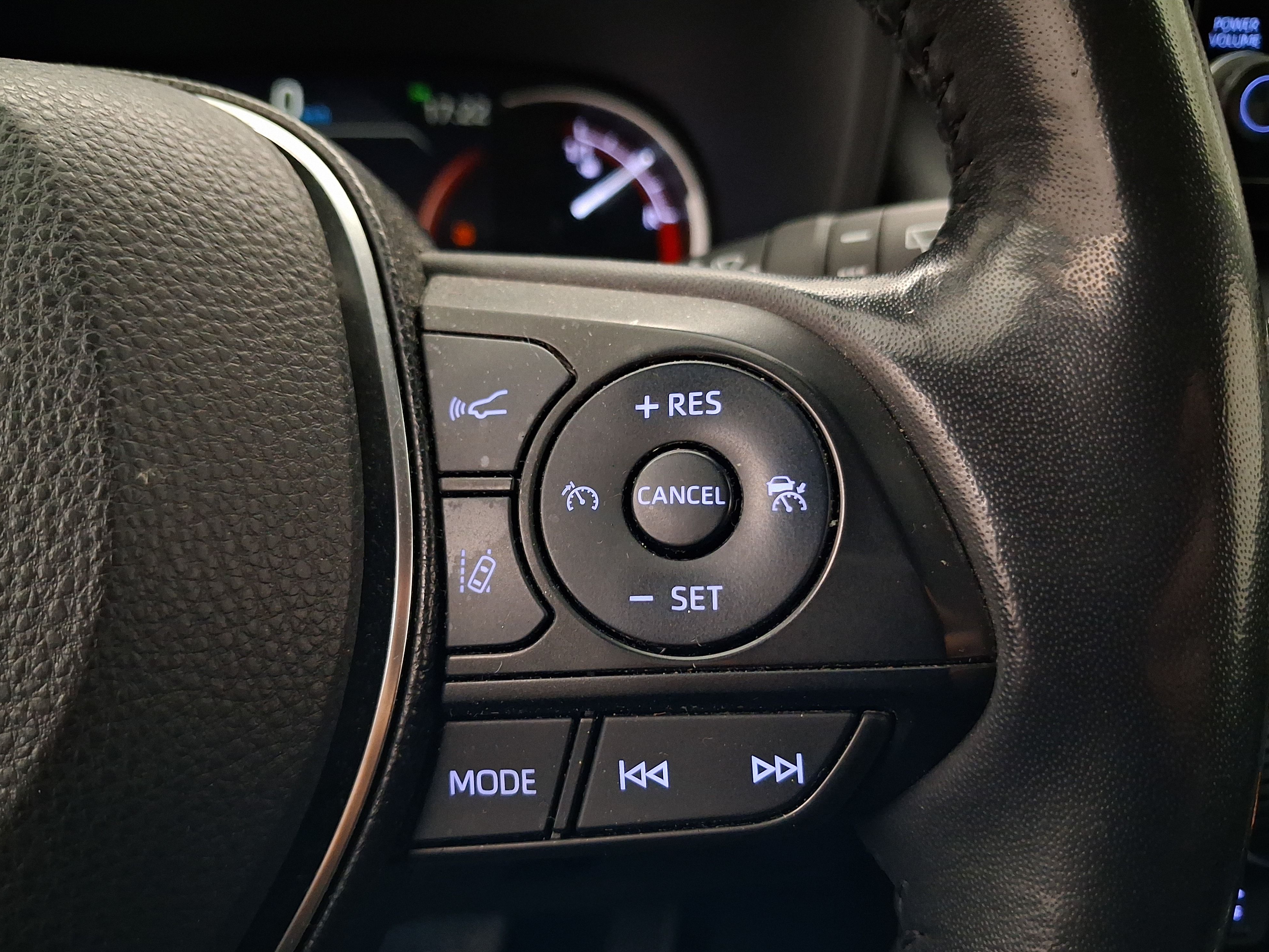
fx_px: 1027
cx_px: 645
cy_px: 487
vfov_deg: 49.7
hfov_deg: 63.4
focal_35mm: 28
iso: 800
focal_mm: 4
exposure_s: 1/25
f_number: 1.8
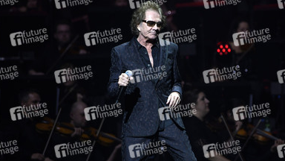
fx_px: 1859
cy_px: 93
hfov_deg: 8.8
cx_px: 158
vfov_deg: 4.9
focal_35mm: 246
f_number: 4
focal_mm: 200
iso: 1250
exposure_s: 1/640
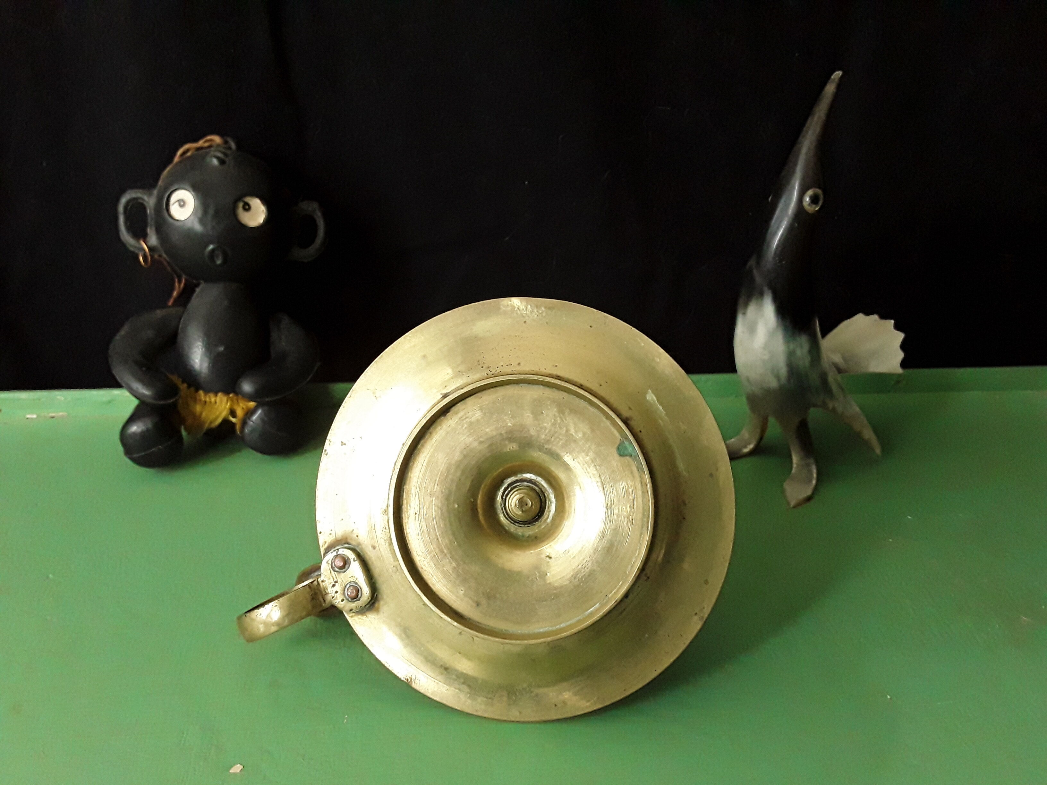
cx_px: 524
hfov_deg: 65.3
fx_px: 817
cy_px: 392
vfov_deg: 51.4
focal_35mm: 27
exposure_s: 1/313
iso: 400
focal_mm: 2.91
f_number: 1.9
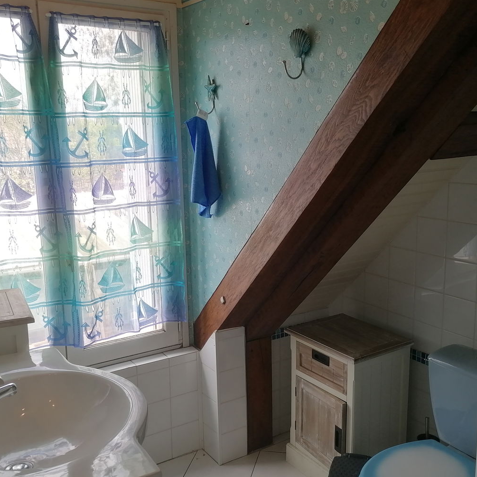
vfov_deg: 43.9
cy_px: 247
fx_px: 592
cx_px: 280
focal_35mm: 38
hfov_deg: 43.7
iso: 50
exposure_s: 1/122
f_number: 1.8
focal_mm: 4.75
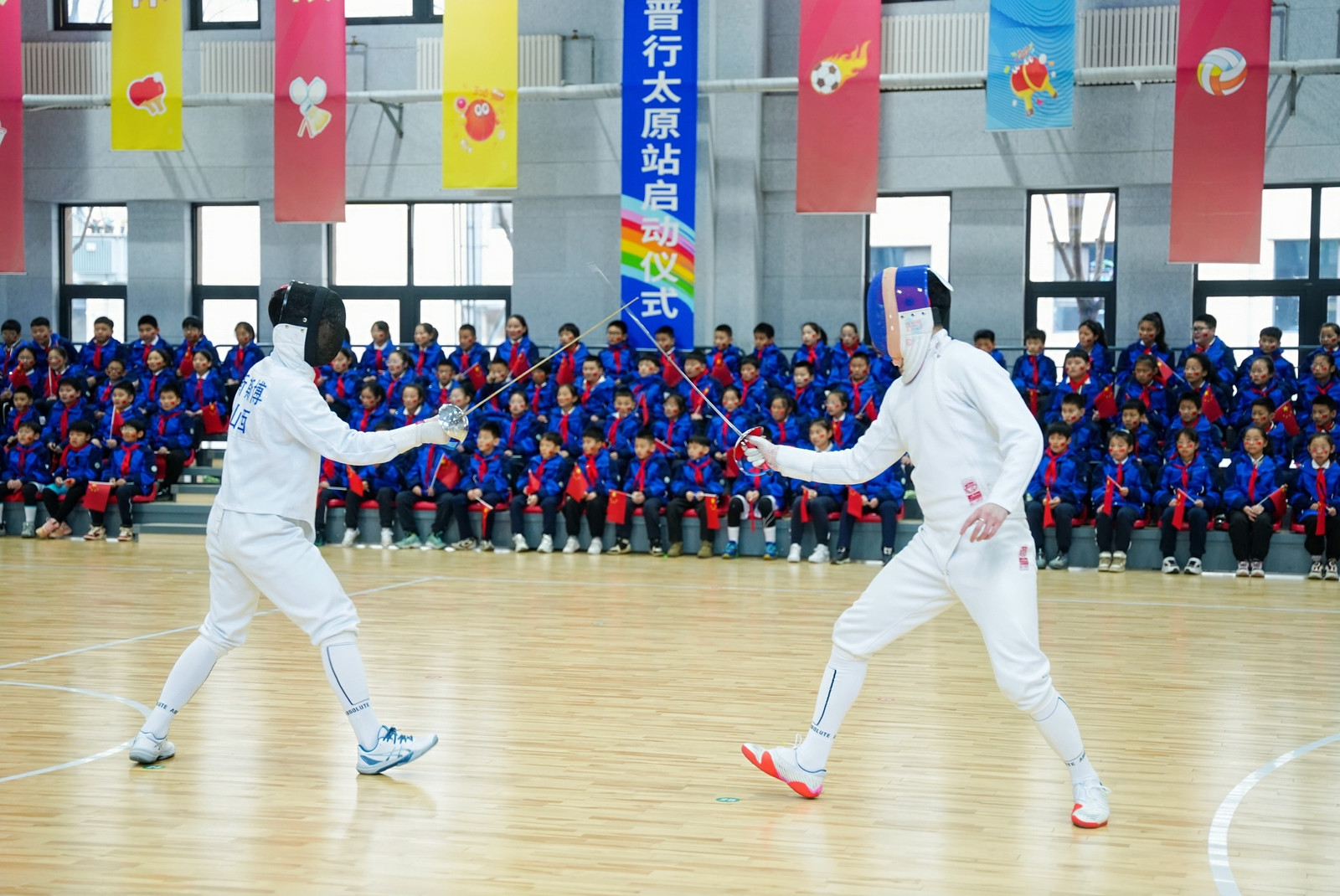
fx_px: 2235
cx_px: 670
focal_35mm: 60
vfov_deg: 22.7
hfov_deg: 33.4
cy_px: 448
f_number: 2.8
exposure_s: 1/200
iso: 1250
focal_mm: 60
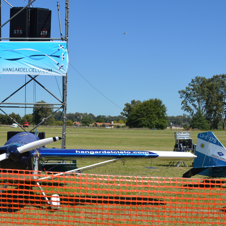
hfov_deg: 28.7
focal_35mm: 58
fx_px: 428
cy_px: 152
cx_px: 37
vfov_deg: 29.3
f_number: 9
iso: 100
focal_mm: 22
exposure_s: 1/320
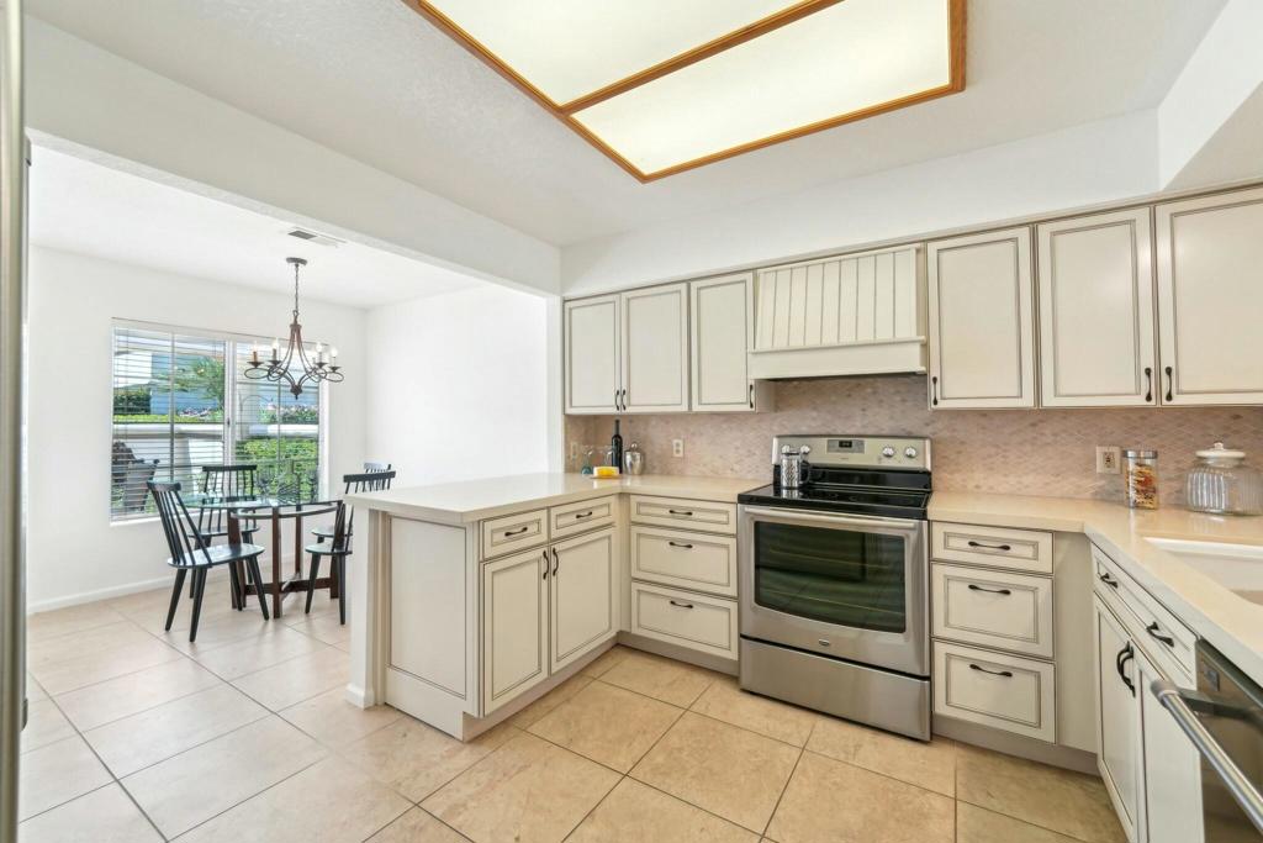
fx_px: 491
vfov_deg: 81.2
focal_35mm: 14
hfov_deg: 104.2
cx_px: 632
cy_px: 422
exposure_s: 1/30
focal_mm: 14
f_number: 8
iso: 400
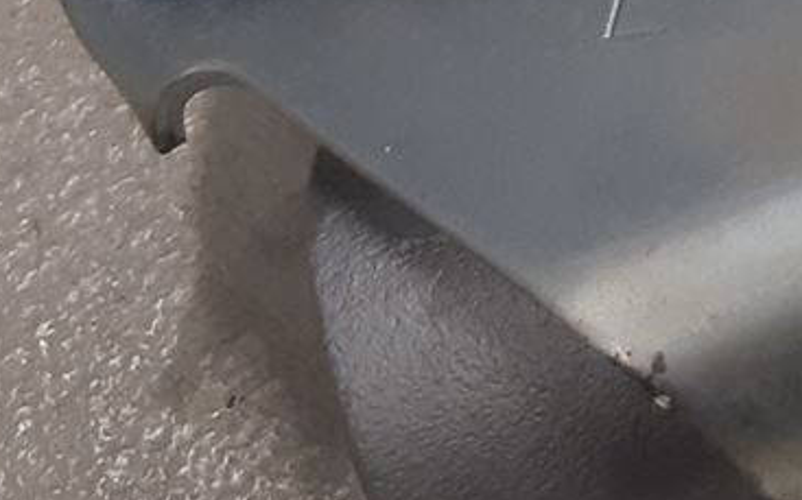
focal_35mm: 154
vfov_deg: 8.1
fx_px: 3364
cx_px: 1121
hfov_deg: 13.0
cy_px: -485
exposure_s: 1/50
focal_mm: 3.93
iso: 125
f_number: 1.7
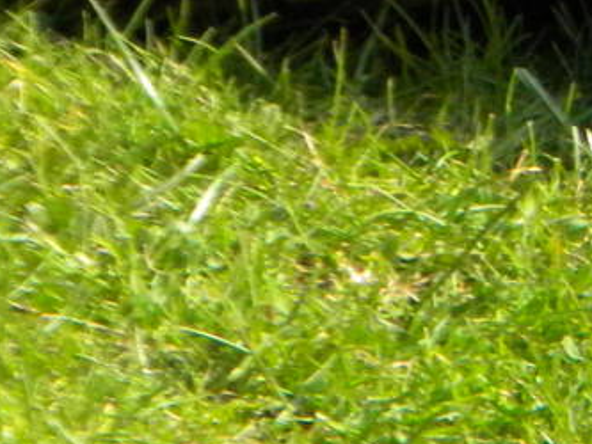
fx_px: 22856
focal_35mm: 1336
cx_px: 1232
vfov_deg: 1.1
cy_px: -44
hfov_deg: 1.5
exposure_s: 1/500
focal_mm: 50.4
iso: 250
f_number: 5.4
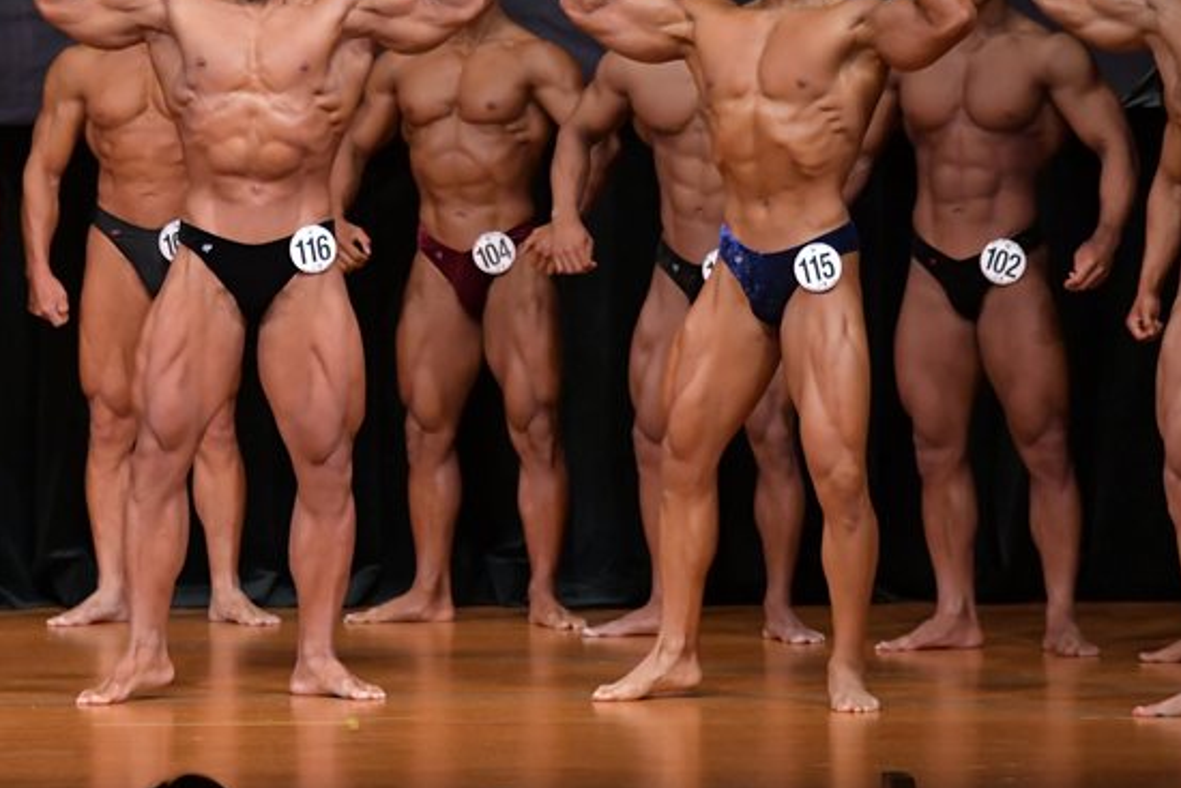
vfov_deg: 3.8
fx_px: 11780
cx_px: 383
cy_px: 283
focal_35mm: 359
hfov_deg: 5.7
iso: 5000
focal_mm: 170
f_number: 5.6
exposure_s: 1/400
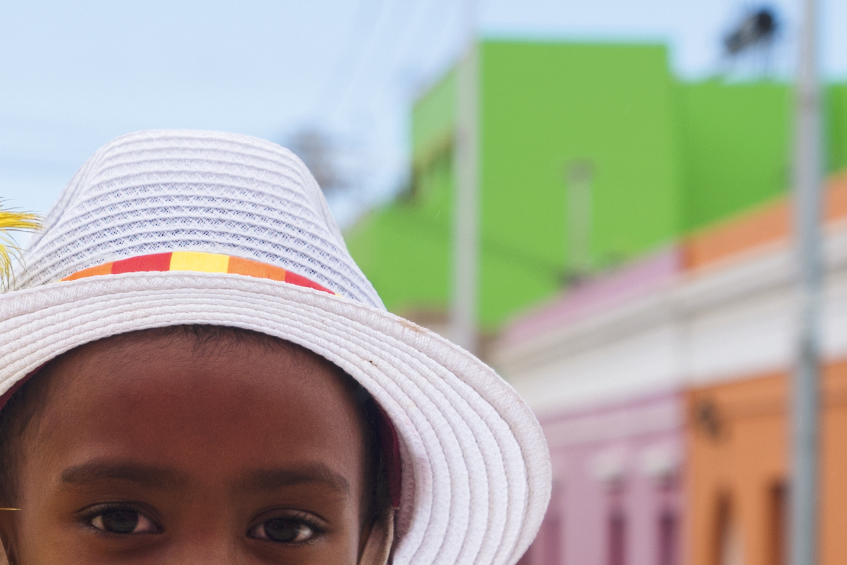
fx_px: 4753
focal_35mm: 202
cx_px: 149
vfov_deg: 6.8
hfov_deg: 10.1
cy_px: 551
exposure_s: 1/500
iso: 100
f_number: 5.6
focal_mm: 48
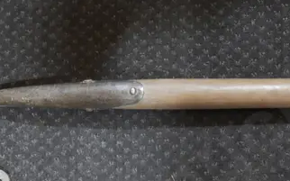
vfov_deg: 9.7
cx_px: 231
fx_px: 1067
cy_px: 155
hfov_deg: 15.4
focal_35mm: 135
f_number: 4.4
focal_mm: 20
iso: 1000
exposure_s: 1/60
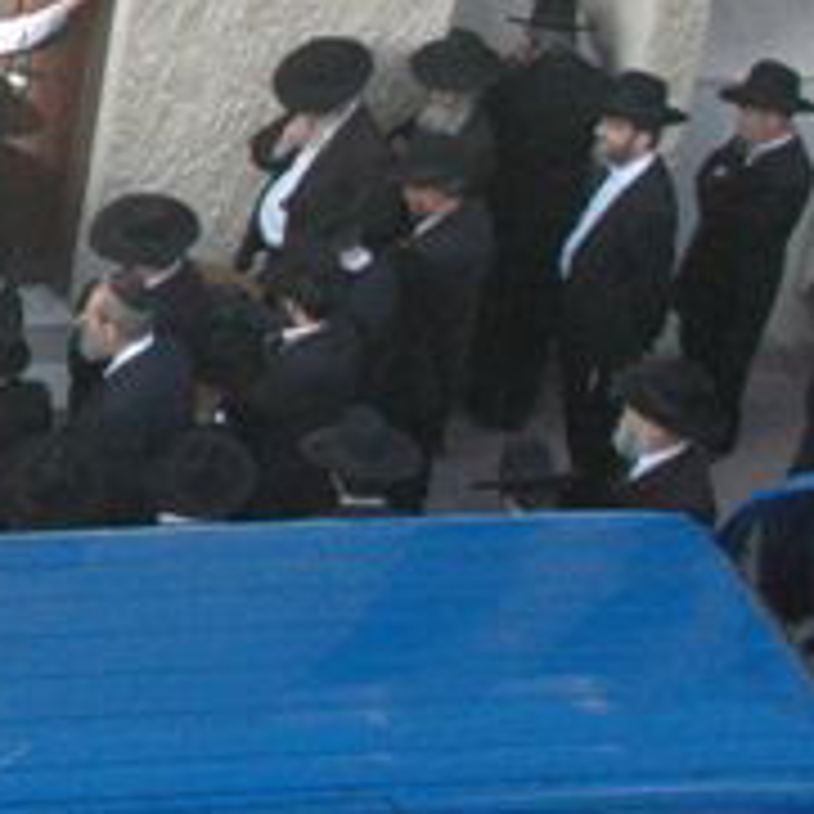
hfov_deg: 8.7
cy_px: -272
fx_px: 4975
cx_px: -976
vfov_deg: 9.2
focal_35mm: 187
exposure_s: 1/640
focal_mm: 26
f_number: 5.6
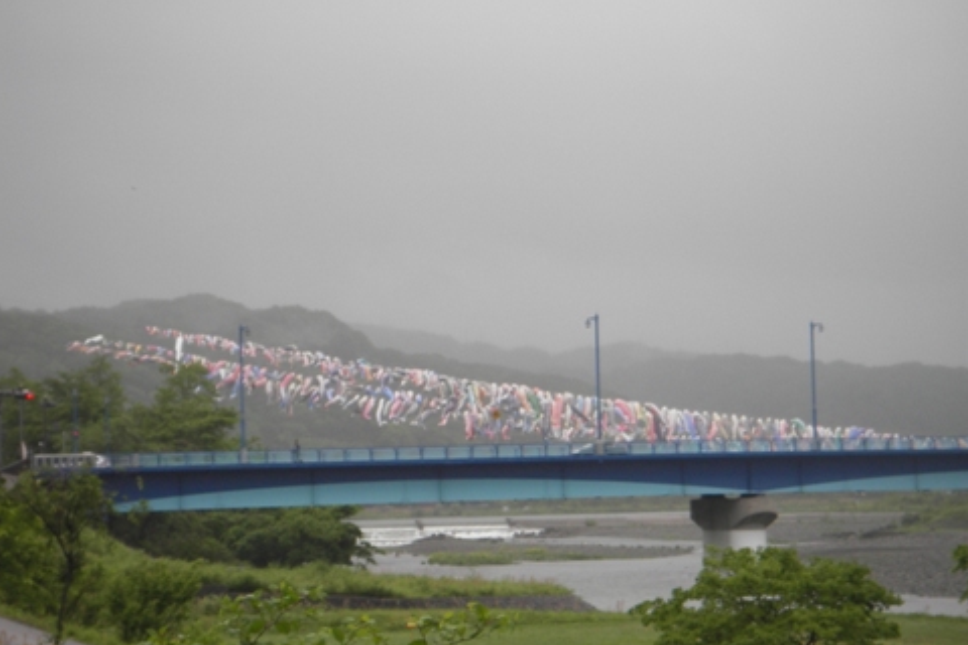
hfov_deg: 17.1
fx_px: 3226
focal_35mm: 120
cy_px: 356
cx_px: 484
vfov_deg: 11.4
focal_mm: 18.9
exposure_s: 1/125
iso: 50
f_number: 4
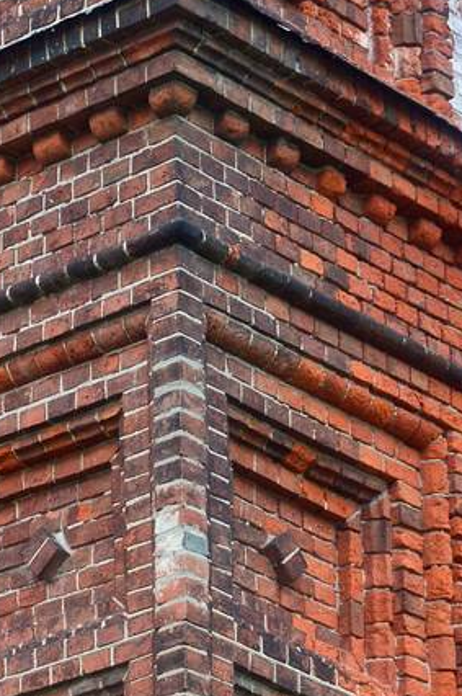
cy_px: 642
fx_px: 4727
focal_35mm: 245
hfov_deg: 5.6
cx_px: 134
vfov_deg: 8.4
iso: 400
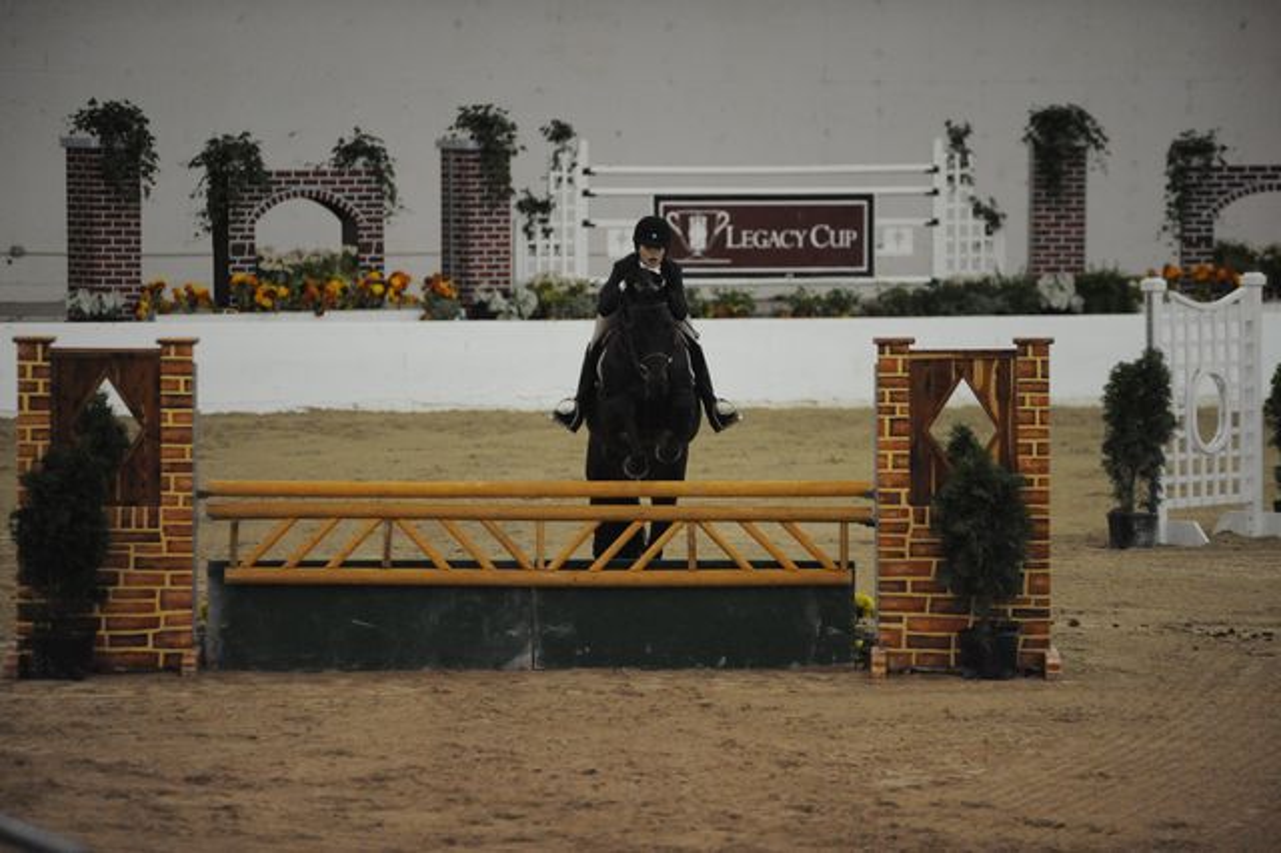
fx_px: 7113
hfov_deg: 10.3
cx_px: 640
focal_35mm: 200
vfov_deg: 6.9
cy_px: 426
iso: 6400
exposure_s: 1/400
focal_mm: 200
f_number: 2.8
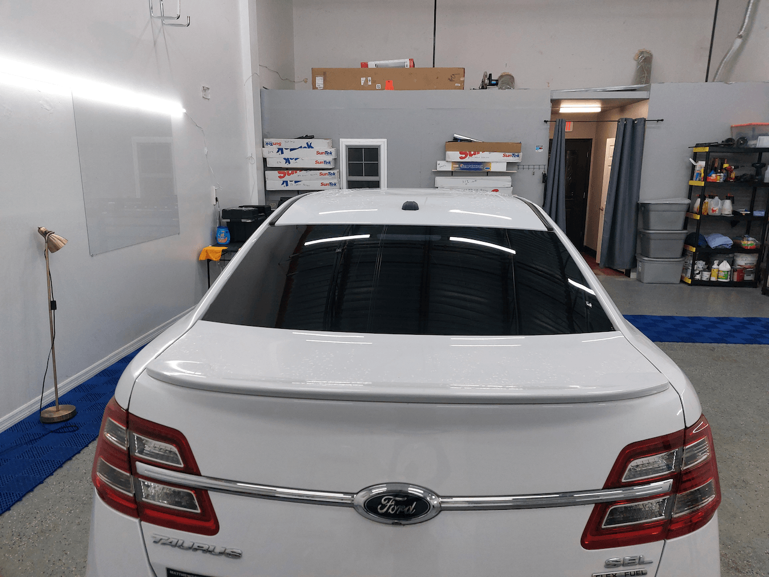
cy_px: 288
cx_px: 384
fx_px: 533
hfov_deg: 71.6
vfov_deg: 56.8
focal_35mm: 24
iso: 160
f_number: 1.8
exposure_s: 1/120
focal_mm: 5.23
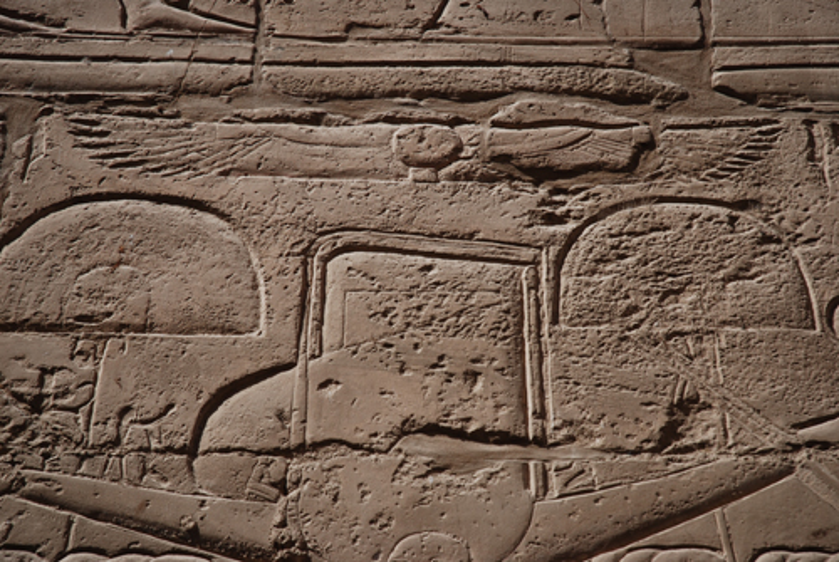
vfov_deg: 14.8
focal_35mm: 93
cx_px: 420
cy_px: 281
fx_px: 2171
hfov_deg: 21.9
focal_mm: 62
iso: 200
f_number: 4.5
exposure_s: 1/320
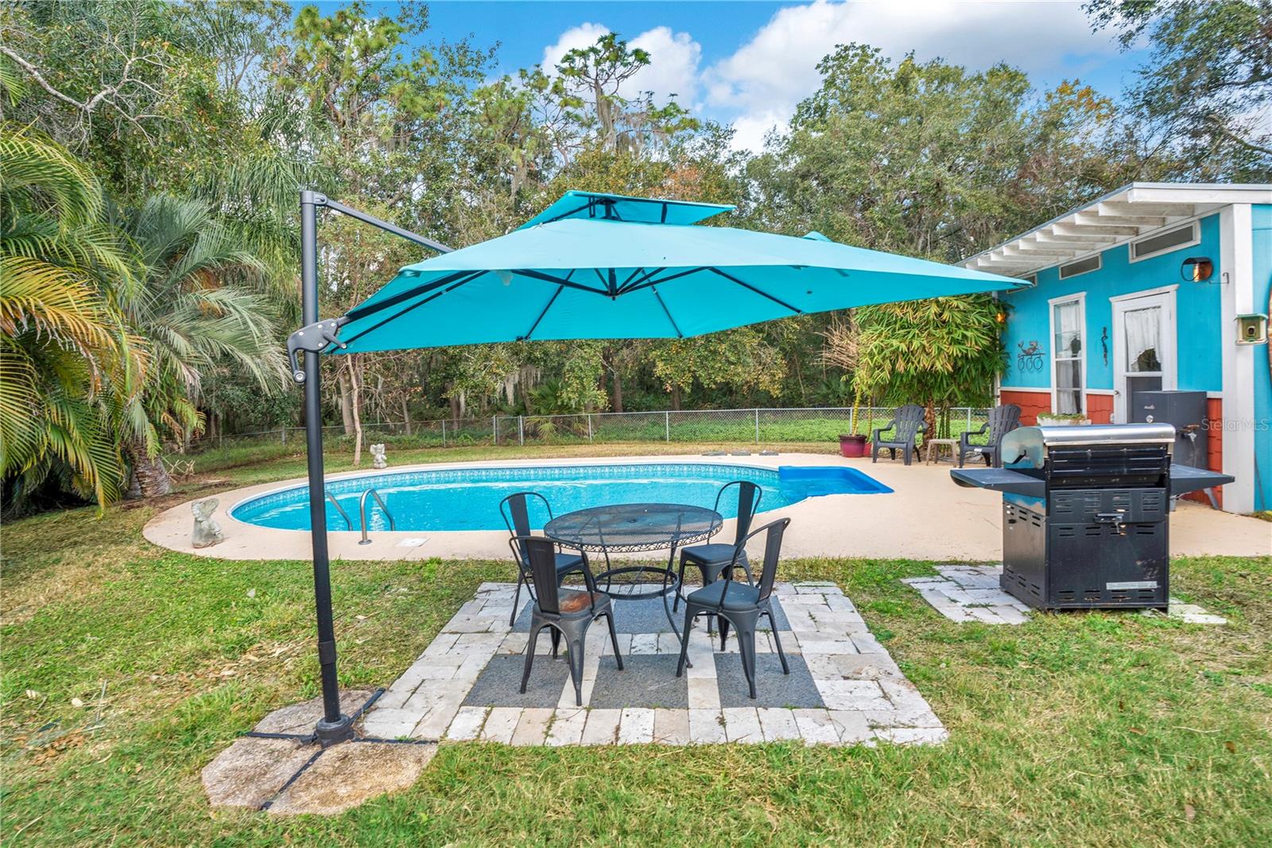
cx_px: 636
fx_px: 565
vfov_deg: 73.7
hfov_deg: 96.7
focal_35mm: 16
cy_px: 424
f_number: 6.3
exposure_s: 1/100
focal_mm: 16
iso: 100
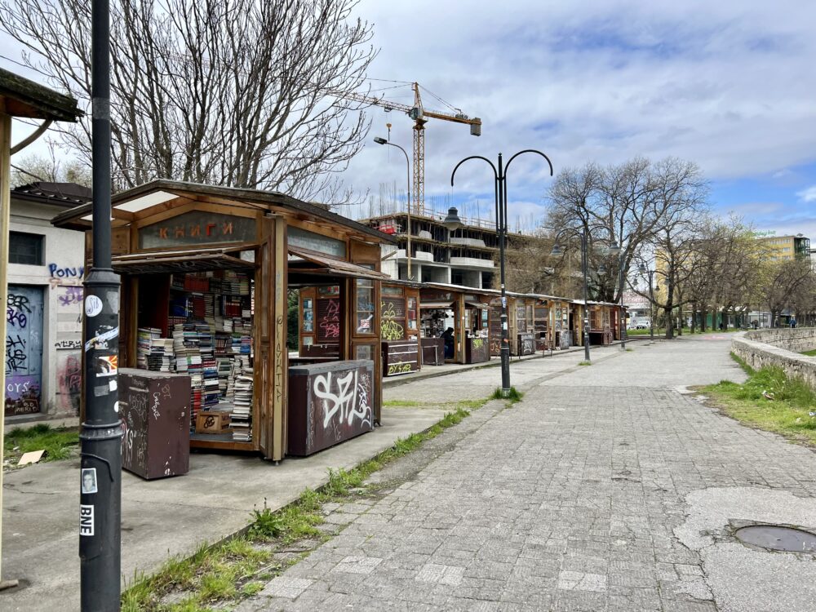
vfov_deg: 53.1
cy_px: 306
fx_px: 613
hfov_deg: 67.3
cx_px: 408
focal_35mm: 26
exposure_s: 1/2915
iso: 50
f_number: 1.5
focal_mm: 5.7
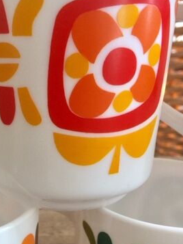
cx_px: 23
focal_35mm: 52
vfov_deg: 36.1
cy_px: 177
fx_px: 366
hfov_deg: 27.2
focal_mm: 4.15
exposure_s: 1/17
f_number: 2.2
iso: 64
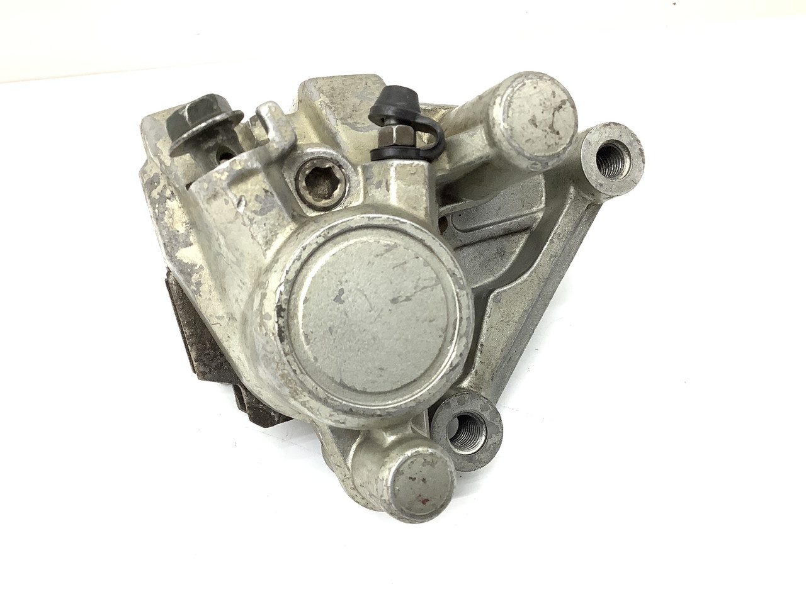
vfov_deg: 45.4
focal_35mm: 31
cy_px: 302
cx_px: 403
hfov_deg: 58.4
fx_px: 722
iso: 64
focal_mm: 3.3
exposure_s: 1/120
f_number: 2.4
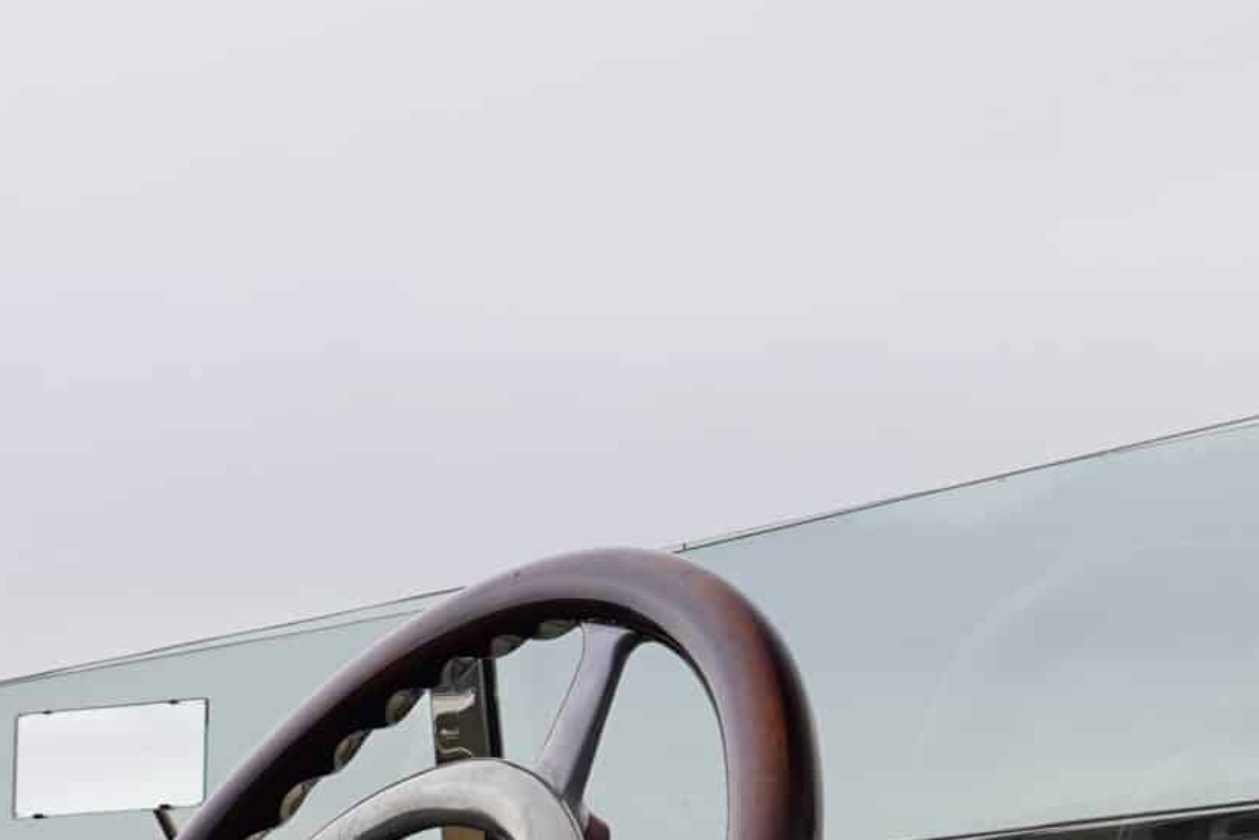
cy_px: 1170
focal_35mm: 140
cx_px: 214
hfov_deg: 14.5
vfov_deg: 9.6
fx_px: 4897
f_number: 5.6
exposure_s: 1/80
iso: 100
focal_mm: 30
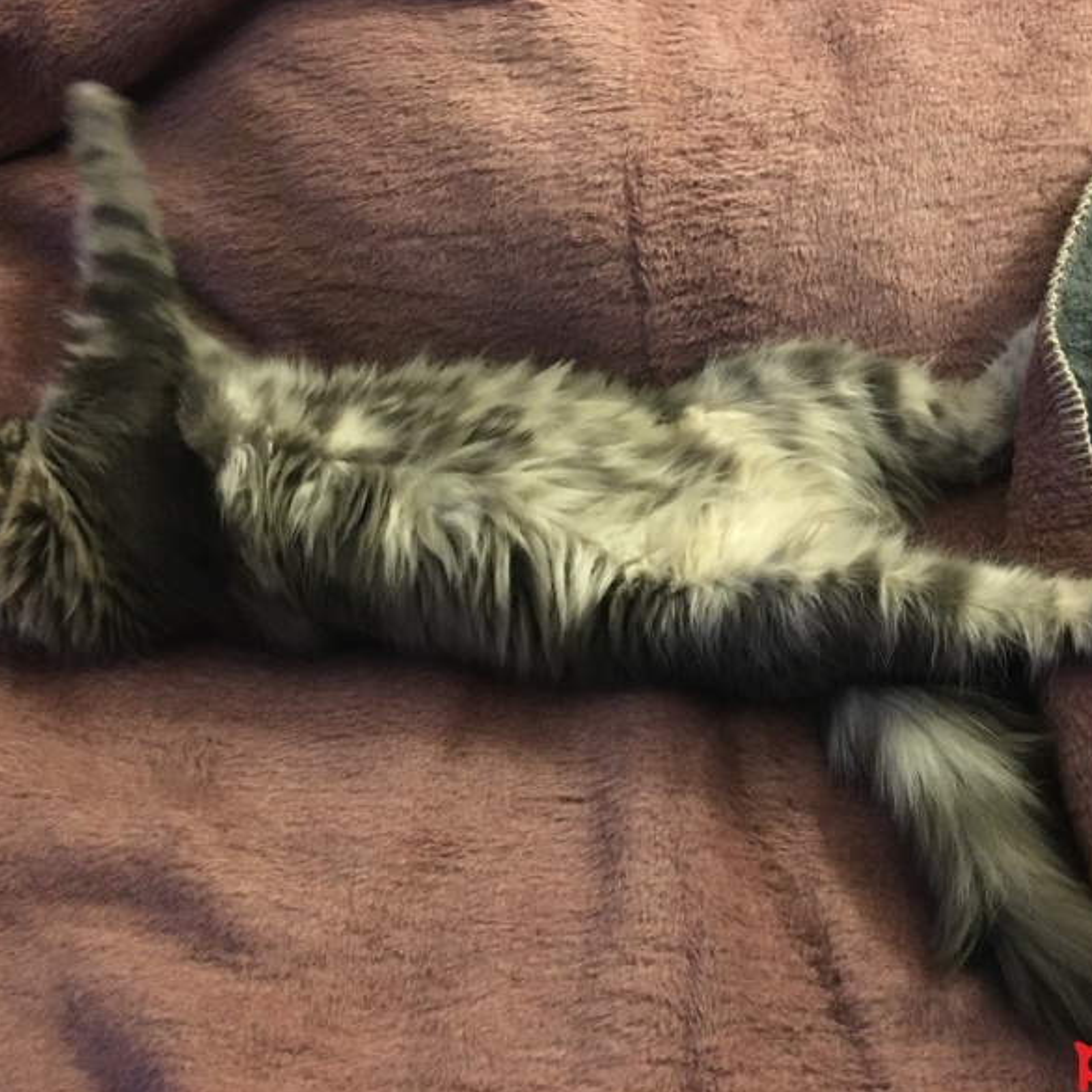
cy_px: 540
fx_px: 1249
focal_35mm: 35
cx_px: 552
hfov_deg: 47.2
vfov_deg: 47.2
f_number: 2.2
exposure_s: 1/4
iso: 160
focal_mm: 4.15
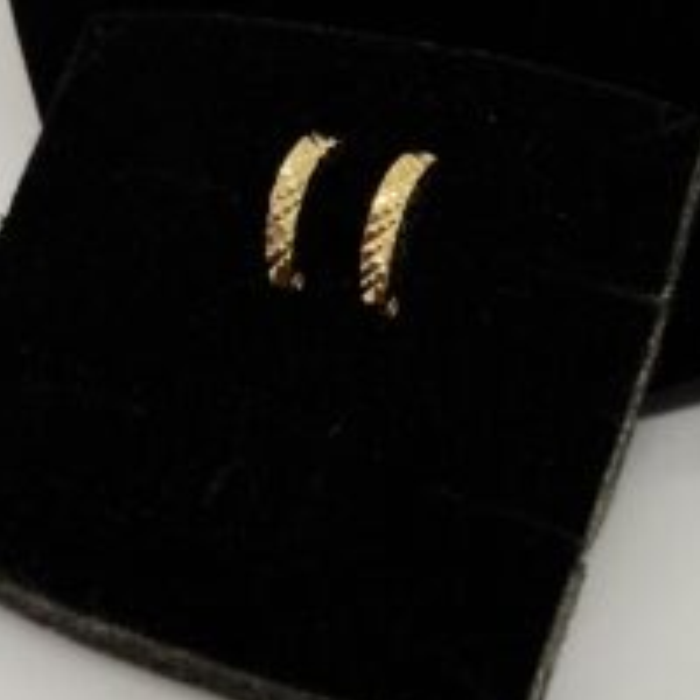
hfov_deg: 18.9
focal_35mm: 92
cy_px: 242
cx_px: 406
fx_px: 2105
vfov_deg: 18.8
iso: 100
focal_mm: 5.96
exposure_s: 1/192
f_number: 1.6
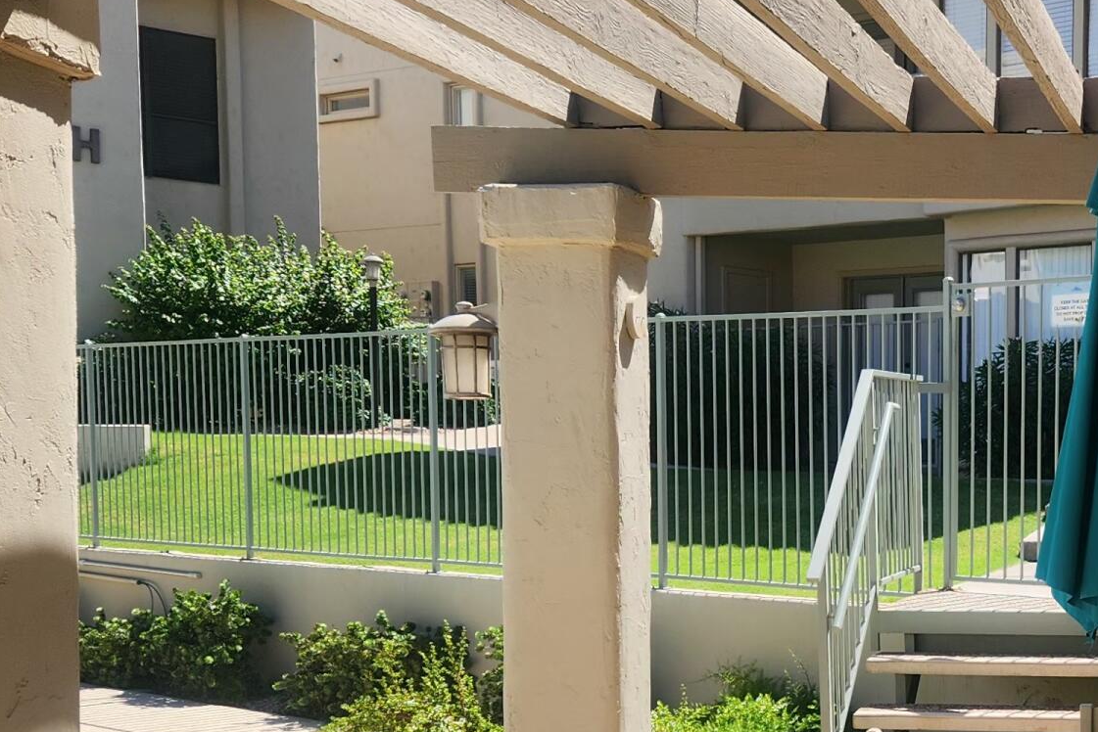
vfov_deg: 20.9
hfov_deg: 30.1
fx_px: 1952
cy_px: 635
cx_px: 980
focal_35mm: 64
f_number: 1.8
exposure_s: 1/1117
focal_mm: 5.4
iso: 20
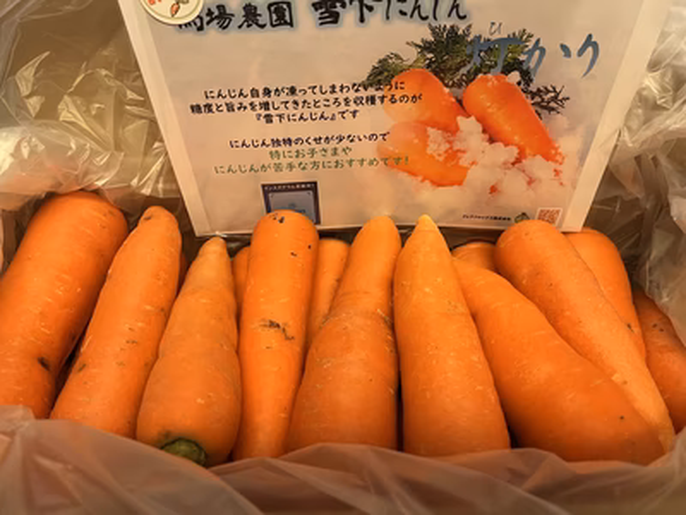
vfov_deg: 53.1
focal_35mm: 26
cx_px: 343
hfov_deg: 67.3
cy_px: 258
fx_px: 515
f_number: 1.6
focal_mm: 5.1
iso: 250
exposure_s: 1/60
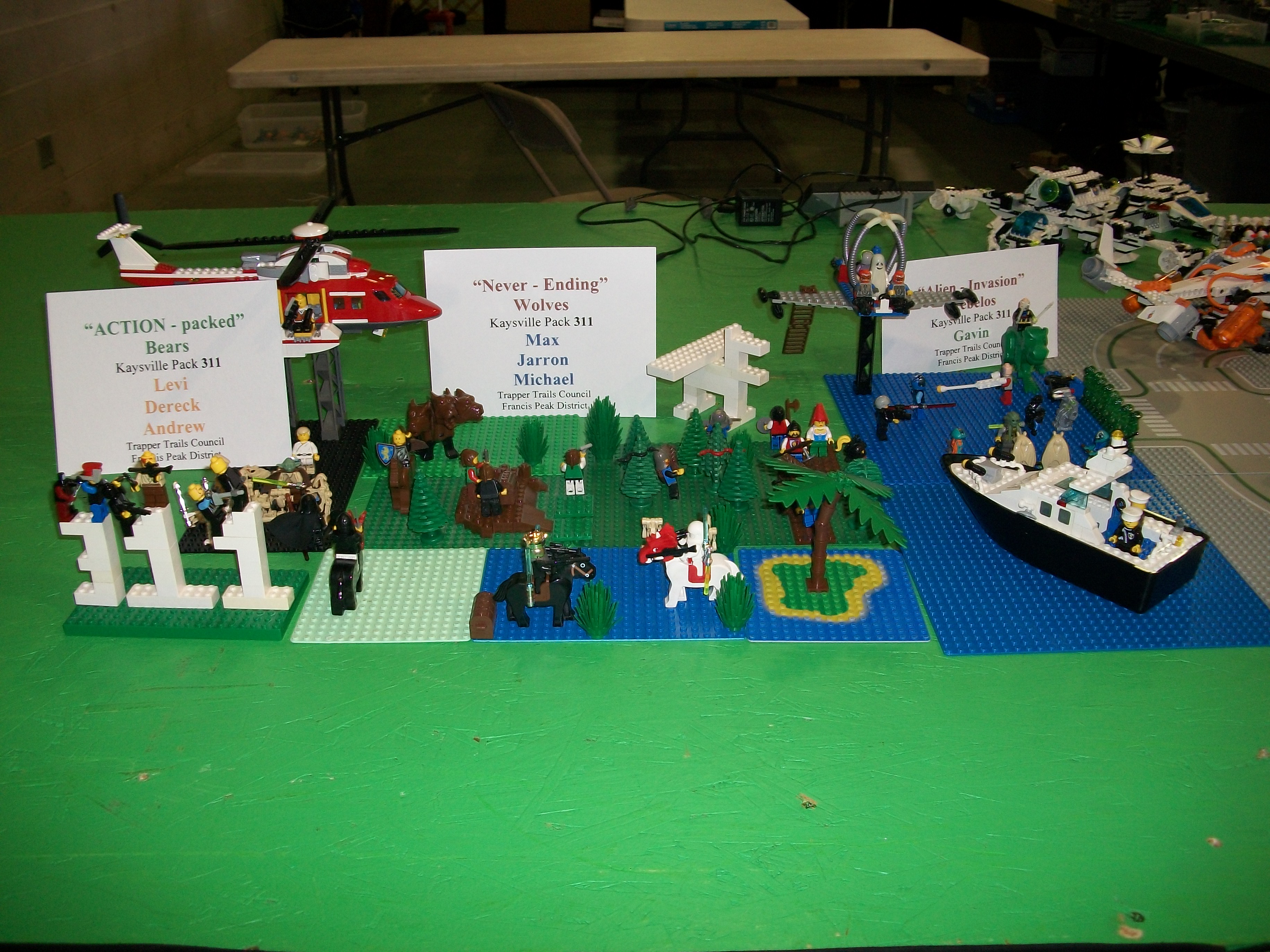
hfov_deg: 56.8
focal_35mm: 32
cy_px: 476
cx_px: 635
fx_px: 1174
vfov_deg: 44.2
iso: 80
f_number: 2.9
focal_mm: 5.7
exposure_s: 1/30
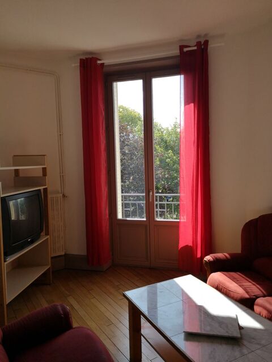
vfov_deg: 65.3
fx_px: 283
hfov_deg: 51.4
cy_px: 181
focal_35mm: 27
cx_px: 136
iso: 50
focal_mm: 3.95
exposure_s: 1/558
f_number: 1.8
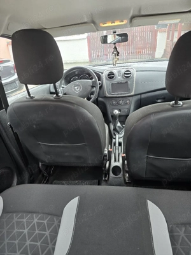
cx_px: 96
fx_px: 169
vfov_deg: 73.9
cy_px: 128
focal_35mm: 23
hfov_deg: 58.9
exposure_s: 1/101
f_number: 1.7
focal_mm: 6.3
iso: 160
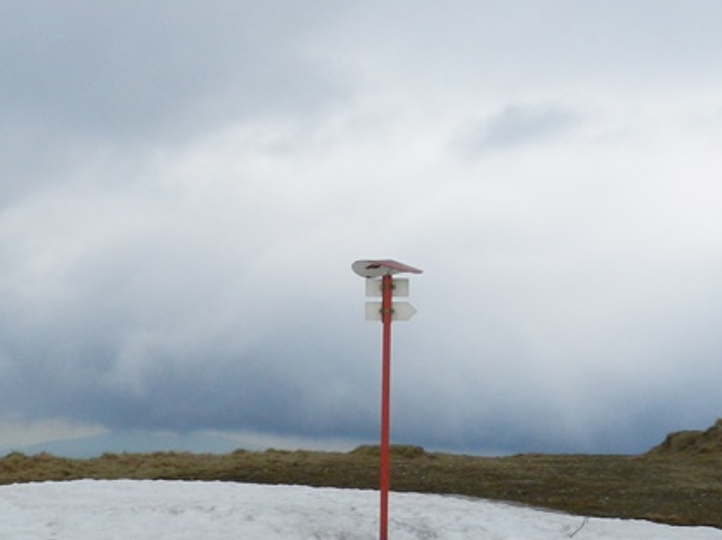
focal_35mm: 56
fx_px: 1167
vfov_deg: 25.9
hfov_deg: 33.5
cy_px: 360
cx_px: 159
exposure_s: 1/1000
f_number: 4
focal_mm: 4
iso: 160
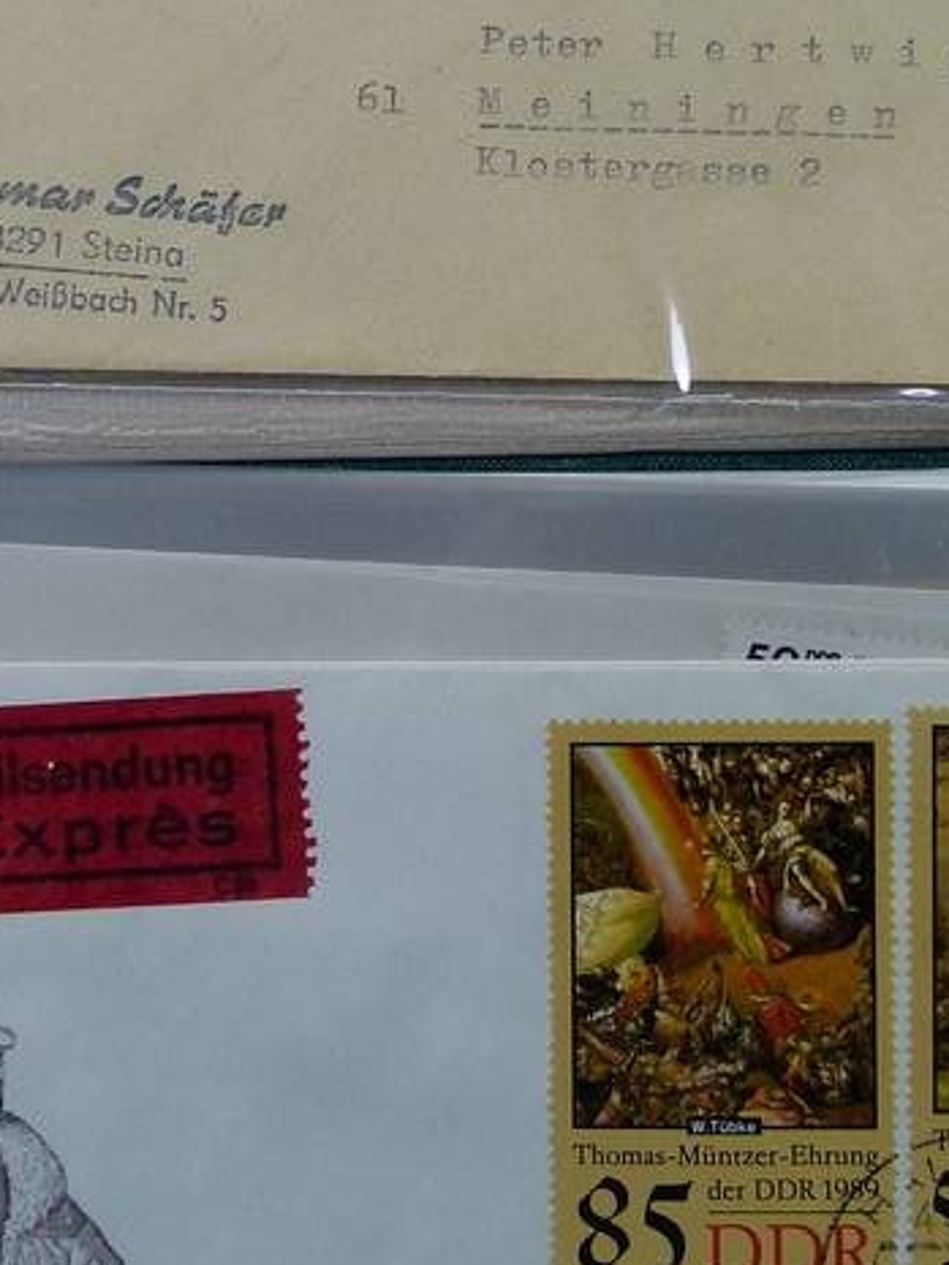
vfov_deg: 22.2
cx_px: 438
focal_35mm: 88
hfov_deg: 16.8
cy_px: 454
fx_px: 3215
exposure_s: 1/100
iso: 100
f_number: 3.6
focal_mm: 7.3
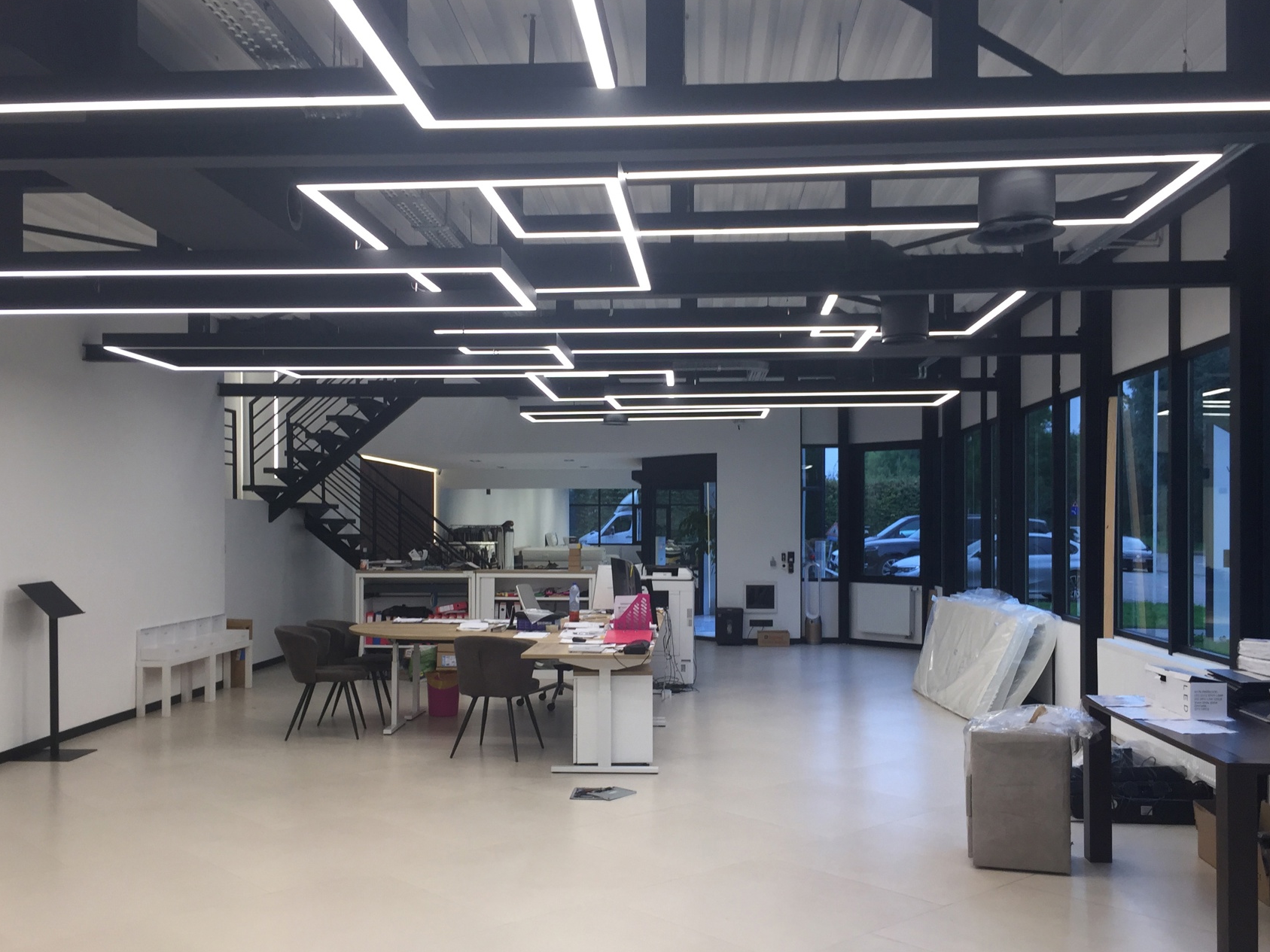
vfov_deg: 42.9
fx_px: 1211
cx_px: 622
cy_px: 519
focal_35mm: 33
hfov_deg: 55.4
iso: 50
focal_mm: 4.15
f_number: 2.2
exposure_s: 1/100
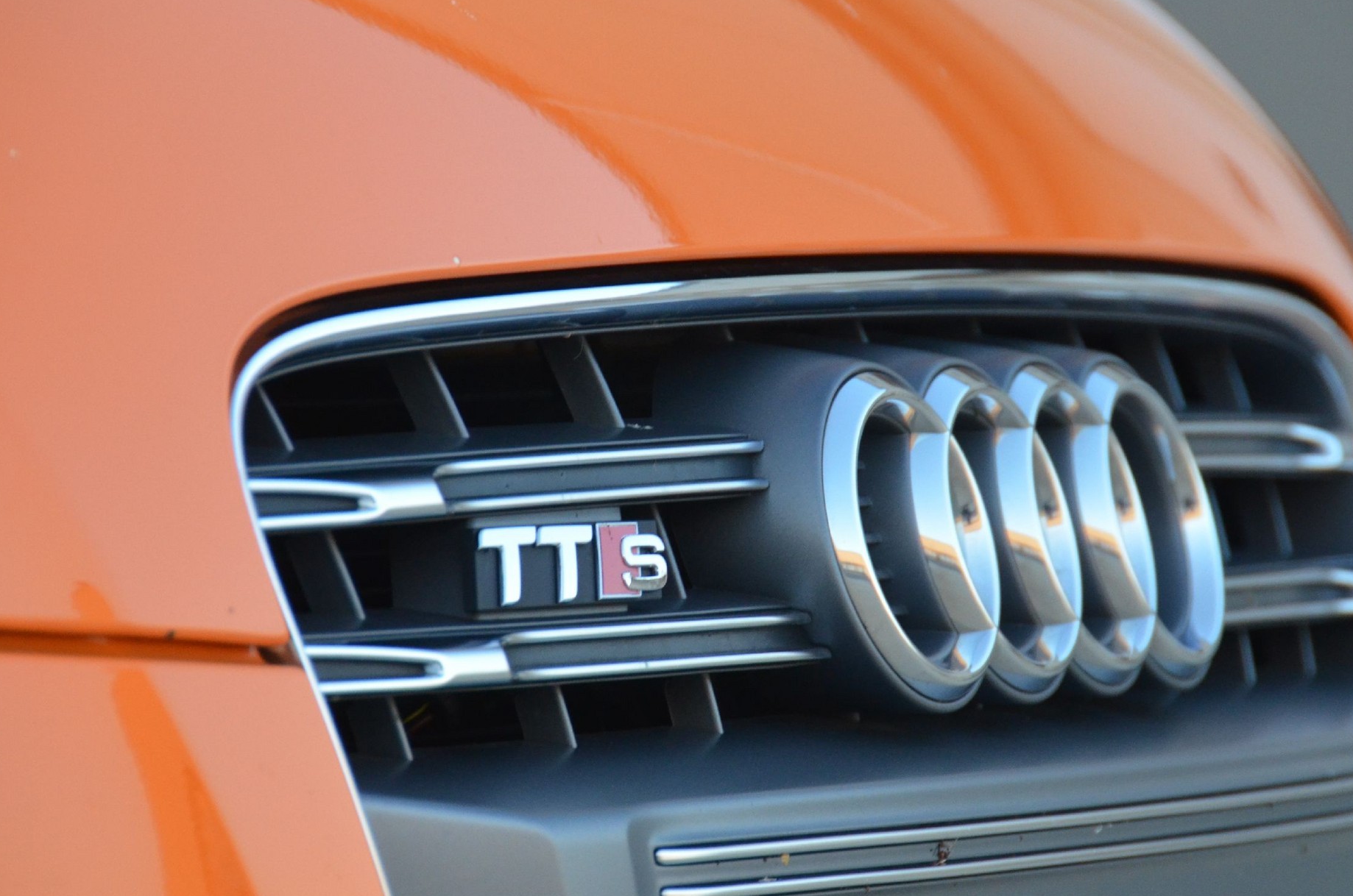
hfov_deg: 5.1
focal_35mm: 408
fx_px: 15305
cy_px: 442
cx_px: 699
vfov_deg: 3.4
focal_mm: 200
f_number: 5.6
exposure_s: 1/400
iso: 1600
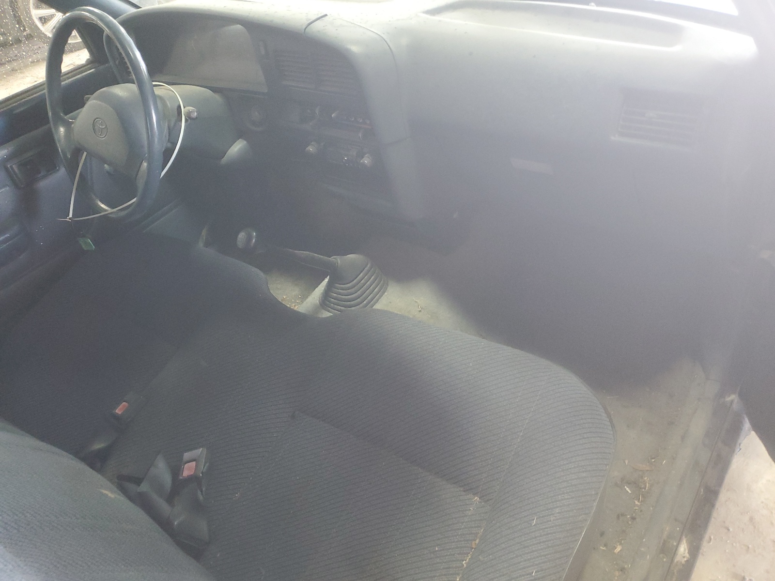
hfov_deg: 67.3
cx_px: 388
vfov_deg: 53.1
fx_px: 582
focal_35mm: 26
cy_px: 290
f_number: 1.5
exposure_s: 1/15
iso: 286
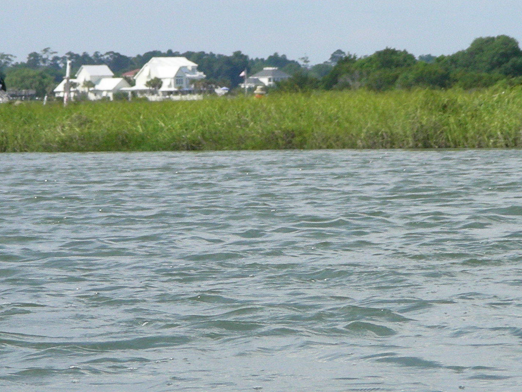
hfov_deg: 6.8
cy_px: 223
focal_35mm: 293
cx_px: 287
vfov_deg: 5.1
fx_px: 4419
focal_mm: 24.7
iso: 50
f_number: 4
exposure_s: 1/784
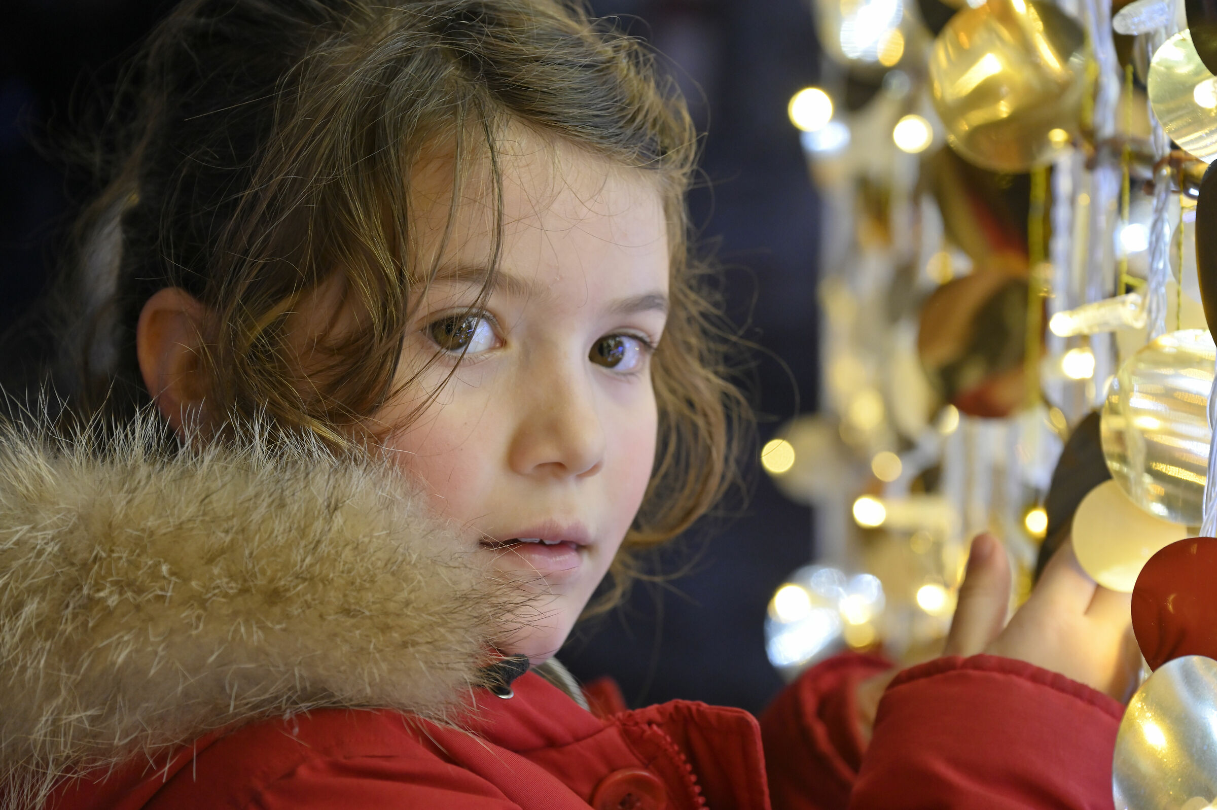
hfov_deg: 17.1
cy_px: 405
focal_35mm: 120
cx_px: 608
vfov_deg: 11.4
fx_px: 4054
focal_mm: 120
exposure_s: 1/90
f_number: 5.6
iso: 2800
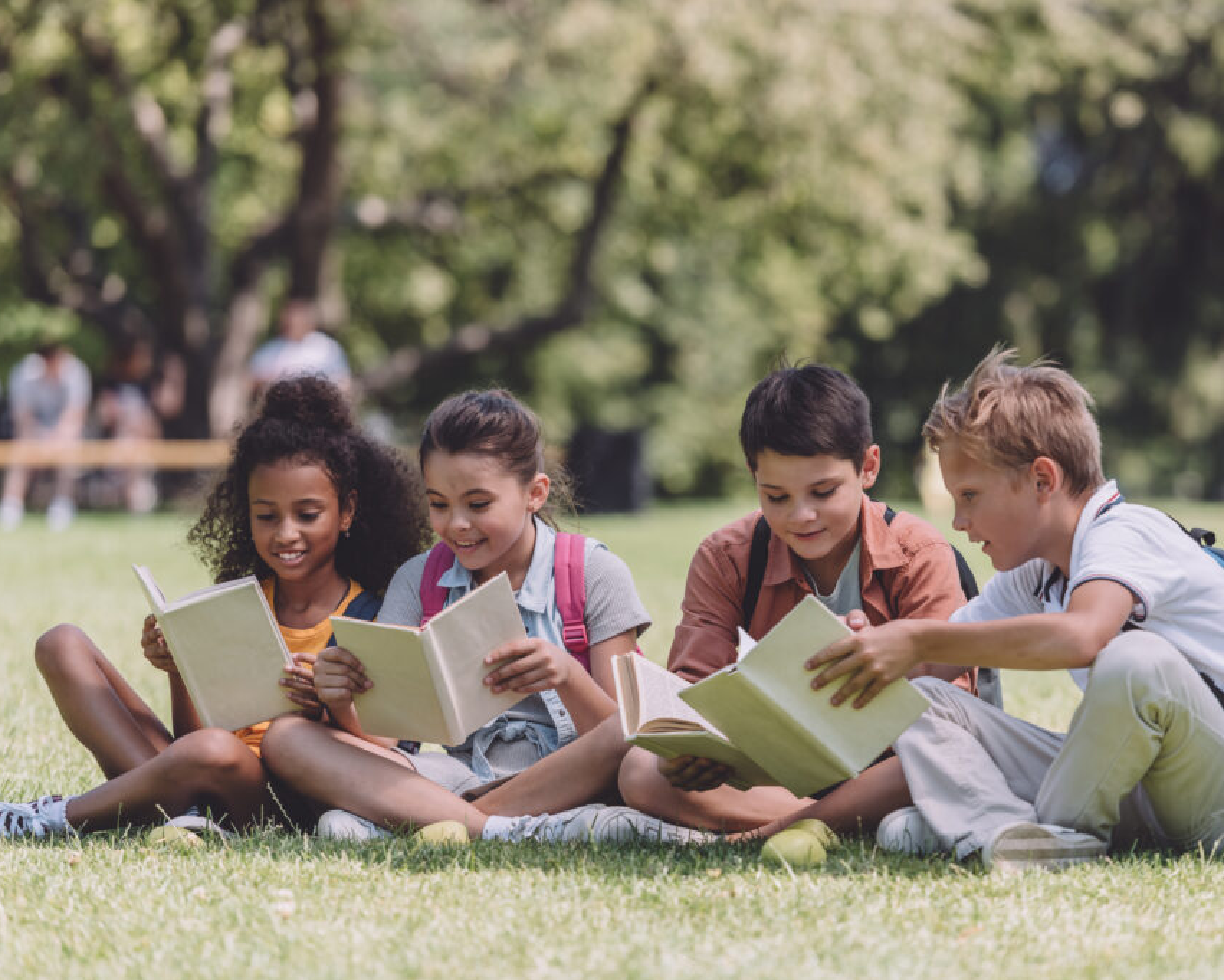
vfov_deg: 8.1
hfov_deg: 10.1
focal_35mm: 192
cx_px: 718
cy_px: 490
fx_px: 6956
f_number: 3.5
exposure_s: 1/500
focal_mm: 170
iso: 100
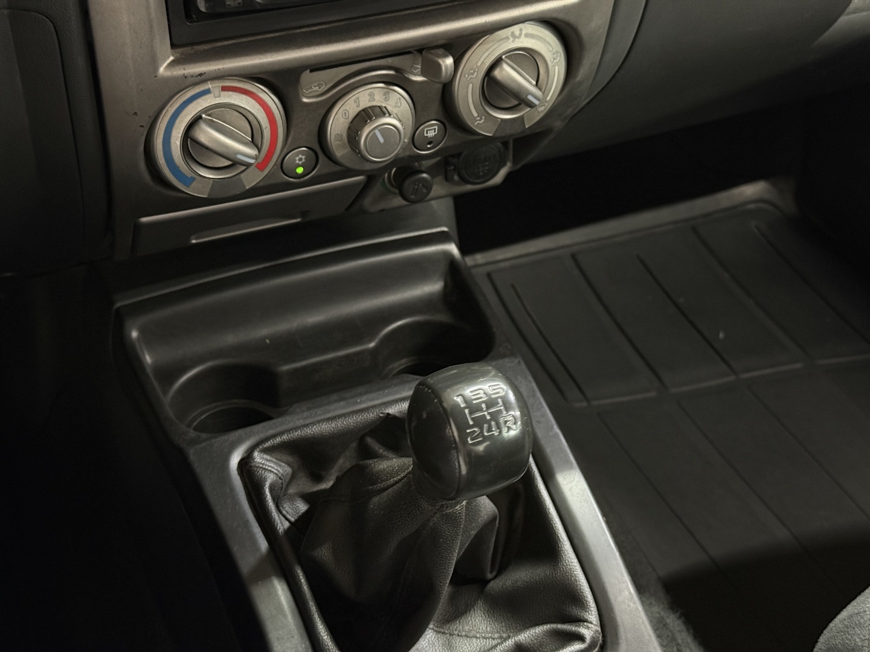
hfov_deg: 39.7
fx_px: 1206
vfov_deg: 30.3
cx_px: 435
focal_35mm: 48
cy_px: 326
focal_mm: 6.76
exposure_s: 1/25
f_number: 1.78
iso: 500
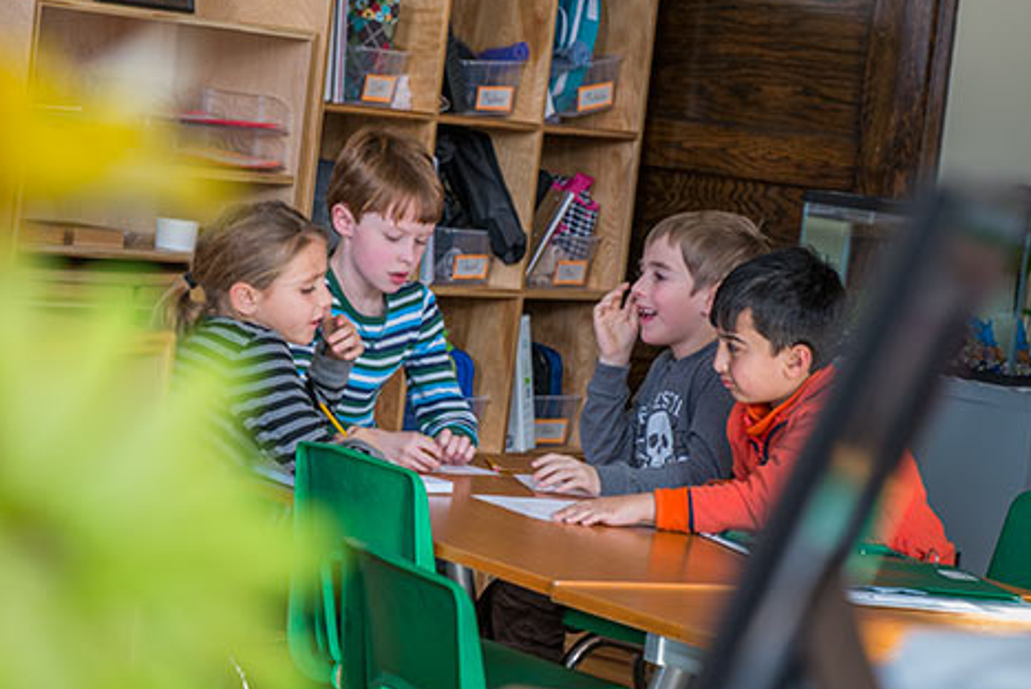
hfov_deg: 28.0
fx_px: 2063
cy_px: 381
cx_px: 475
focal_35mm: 72
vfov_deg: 18.9
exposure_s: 1/180
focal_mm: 58
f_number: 6.7
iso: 800
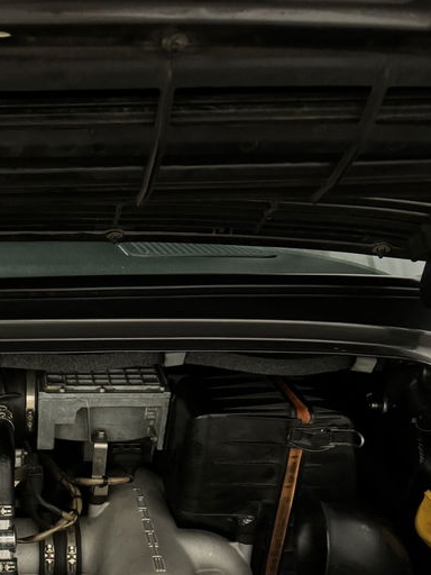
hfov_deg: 28.5
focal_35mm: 48
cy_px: 527
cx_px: 6
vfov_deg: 36.9
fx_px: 797
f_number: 1.78
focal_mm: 6.86
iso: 1250
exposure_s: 1/25
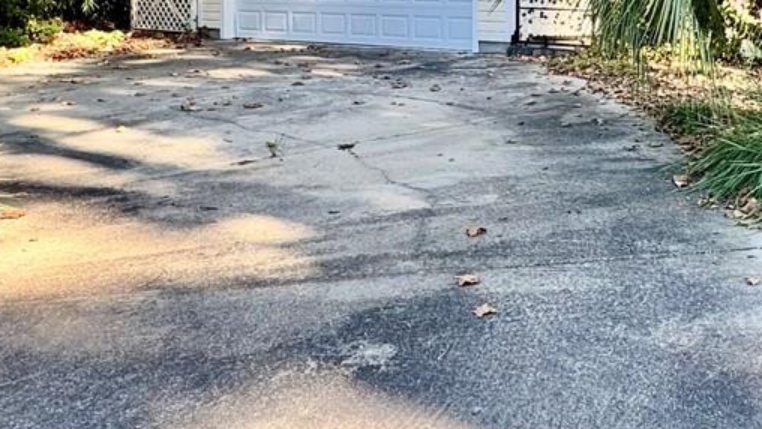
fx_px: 970
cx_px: 652
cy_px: -70
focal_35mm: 48
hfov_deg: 40.4
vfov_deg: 23.1
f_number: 2.2
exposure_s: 1/190
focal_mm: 2.22
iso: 40
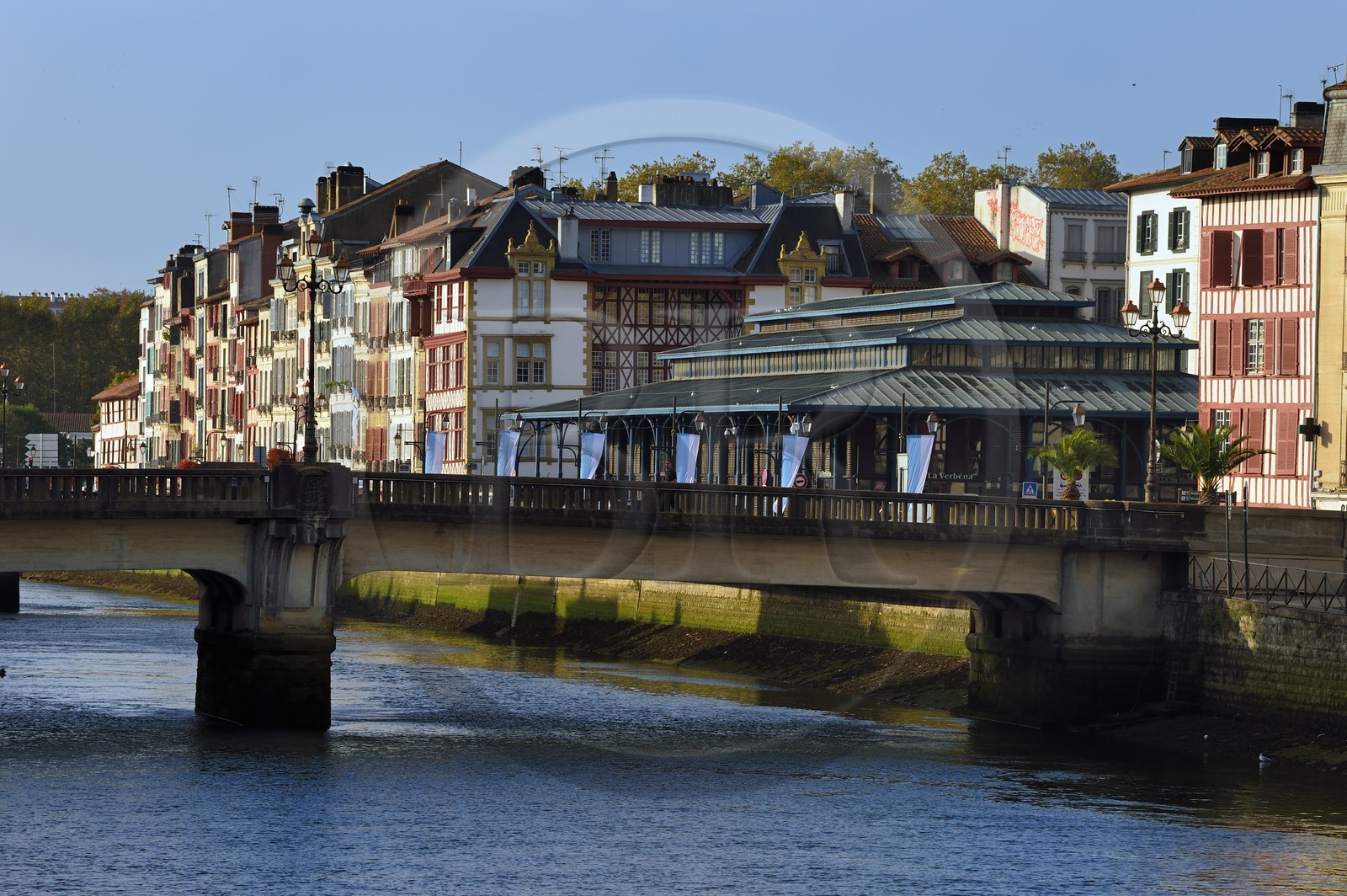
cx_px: 674
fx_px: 6355
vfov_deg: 8.1
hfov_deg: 12.1
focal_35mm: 170
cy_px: 448
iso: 200
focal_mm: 170
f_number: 10
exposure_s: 1/250
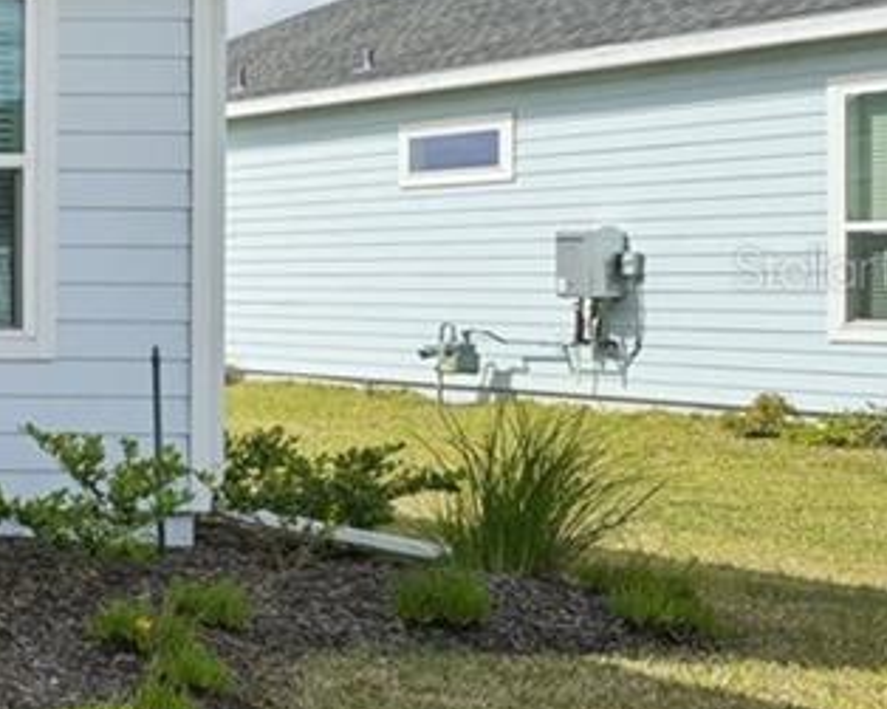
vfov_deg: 22.7
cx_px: -1274
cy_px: 268
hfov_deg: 14.9
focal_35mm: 67
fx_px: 1758
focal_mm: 14
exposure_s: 1/250
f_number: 8
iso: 100
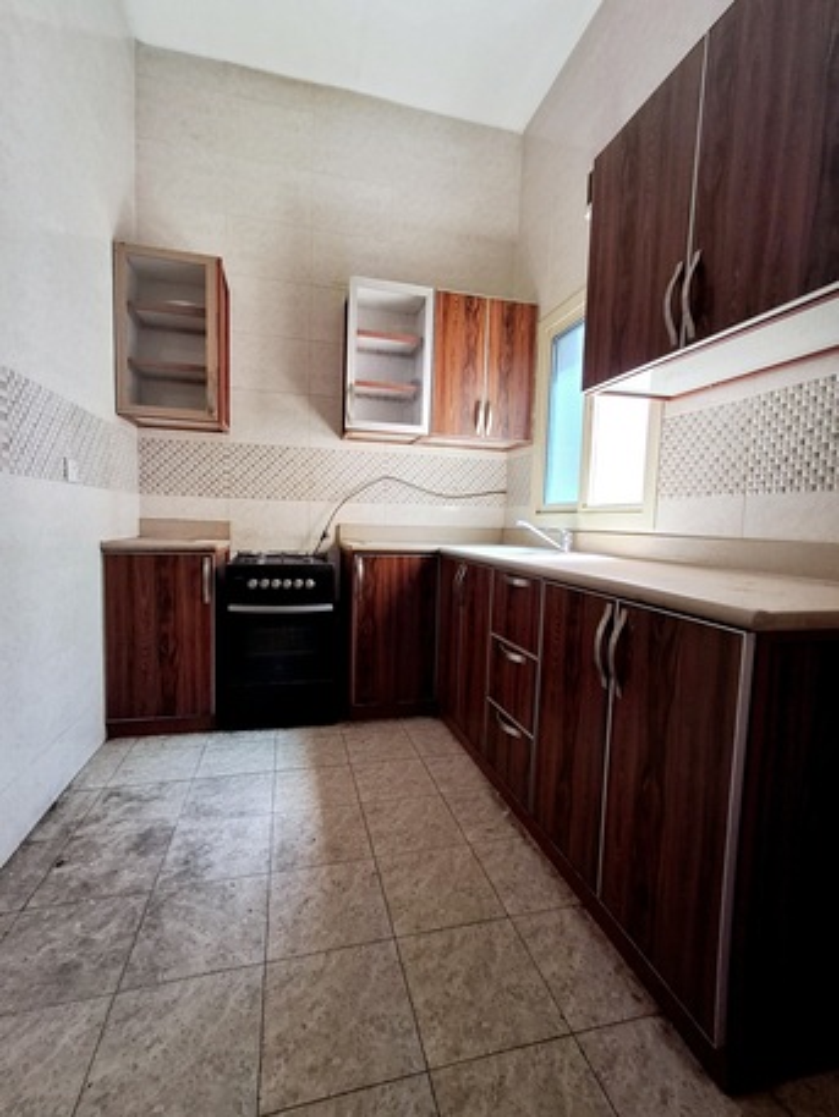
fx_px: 517
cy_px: 558
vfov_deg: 94.5
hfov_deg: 78.1
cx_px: 420
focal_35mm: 16
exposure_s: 1/40
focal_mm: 1.64
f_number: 2.2
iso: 100
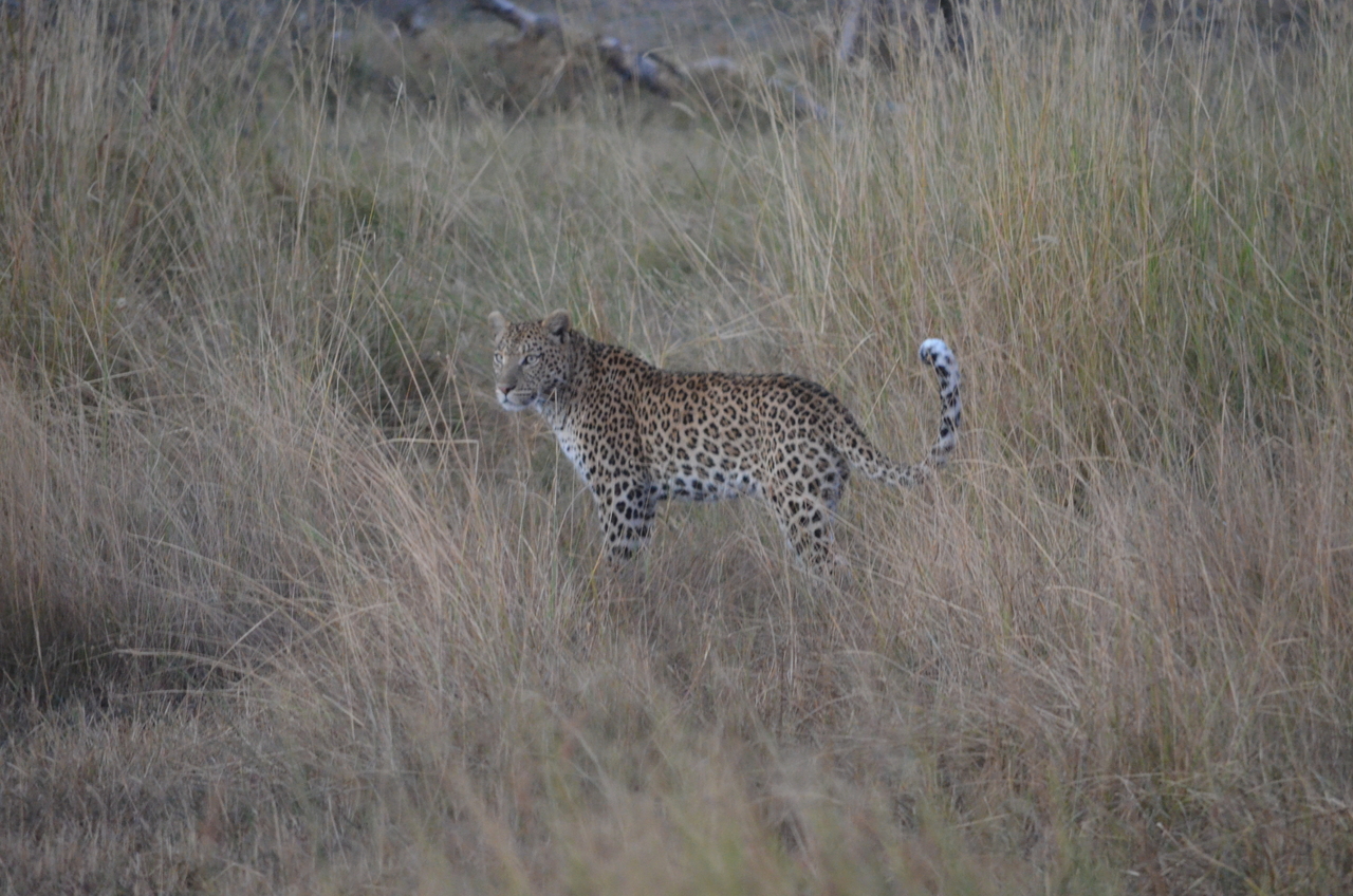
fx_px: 16879
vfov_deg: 3.0
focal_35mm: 450
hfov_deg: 4.6
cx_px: 676
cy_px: 448
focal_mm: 300
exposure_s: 1/50
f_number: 5.6
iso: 3200
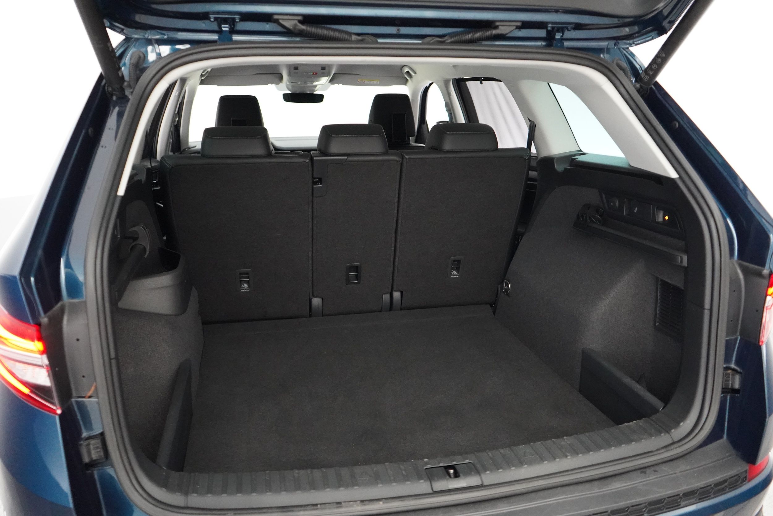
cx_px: 386
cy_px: 258
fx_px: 601
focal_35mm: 28
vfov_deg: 46.4
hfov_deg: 65.5
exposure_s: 1/125
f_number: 3.5
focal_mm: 28
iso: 12800
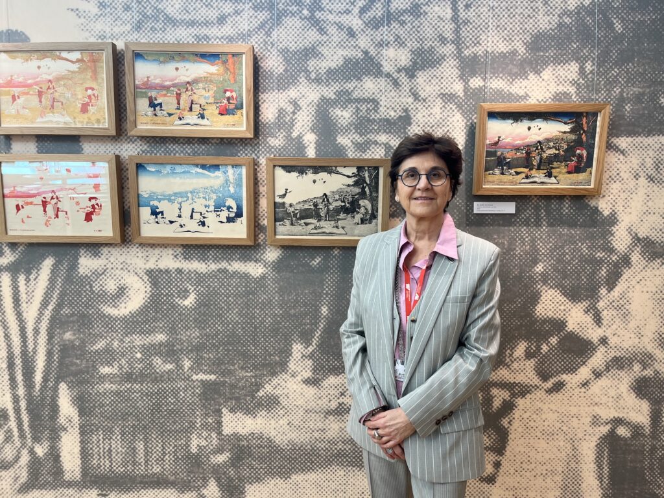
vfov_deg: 53.1
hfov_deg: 67.3
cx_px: 332
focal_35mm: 26
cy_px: 249
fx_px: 499
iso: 50
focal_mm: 5.1
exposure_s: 1/125
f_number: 1.6
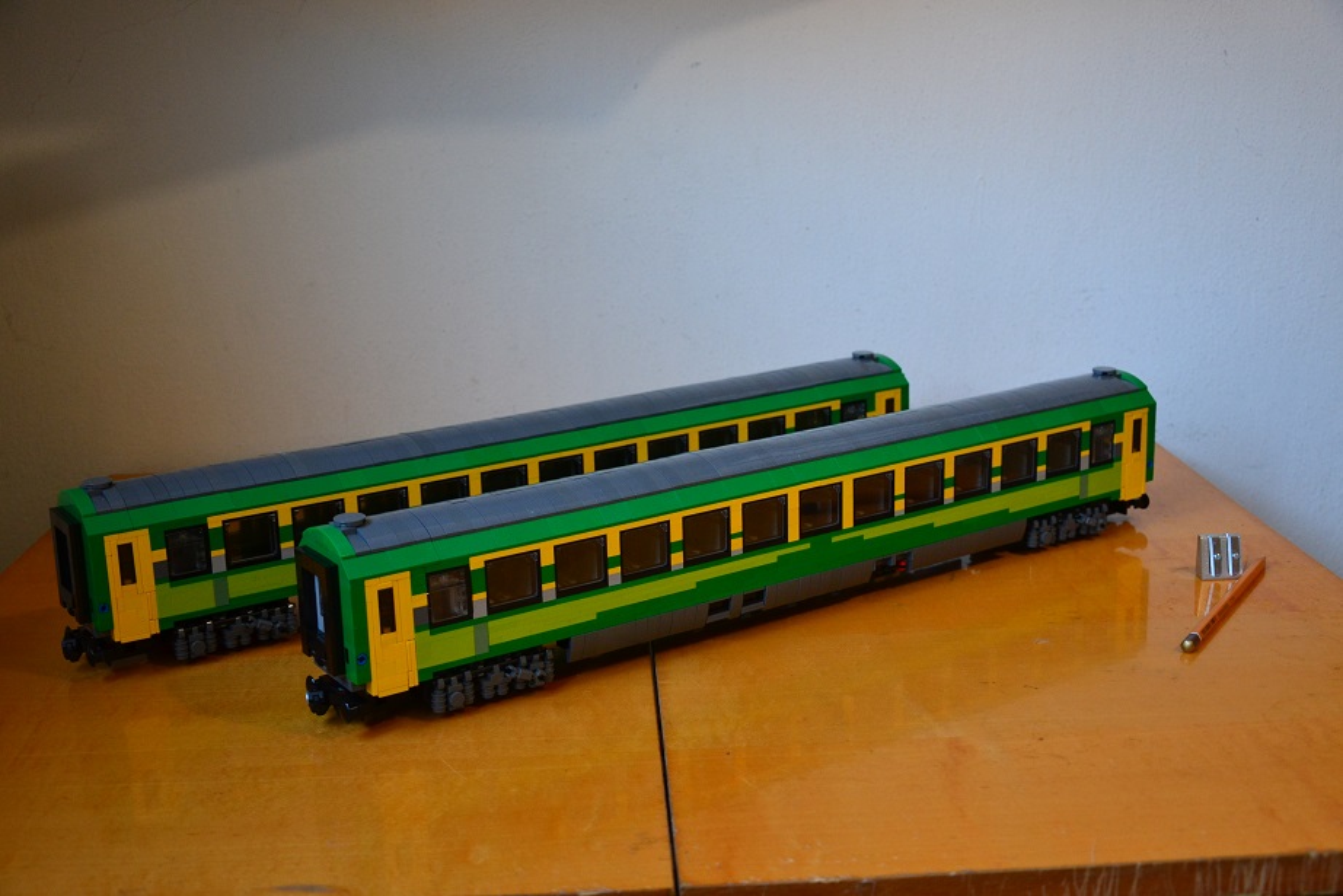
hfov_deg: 46.4
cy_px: 448
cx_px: 672
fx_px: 1567
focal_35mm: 42
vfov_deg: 31.9
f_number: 4
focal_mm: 28
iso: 800
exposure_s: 1/40
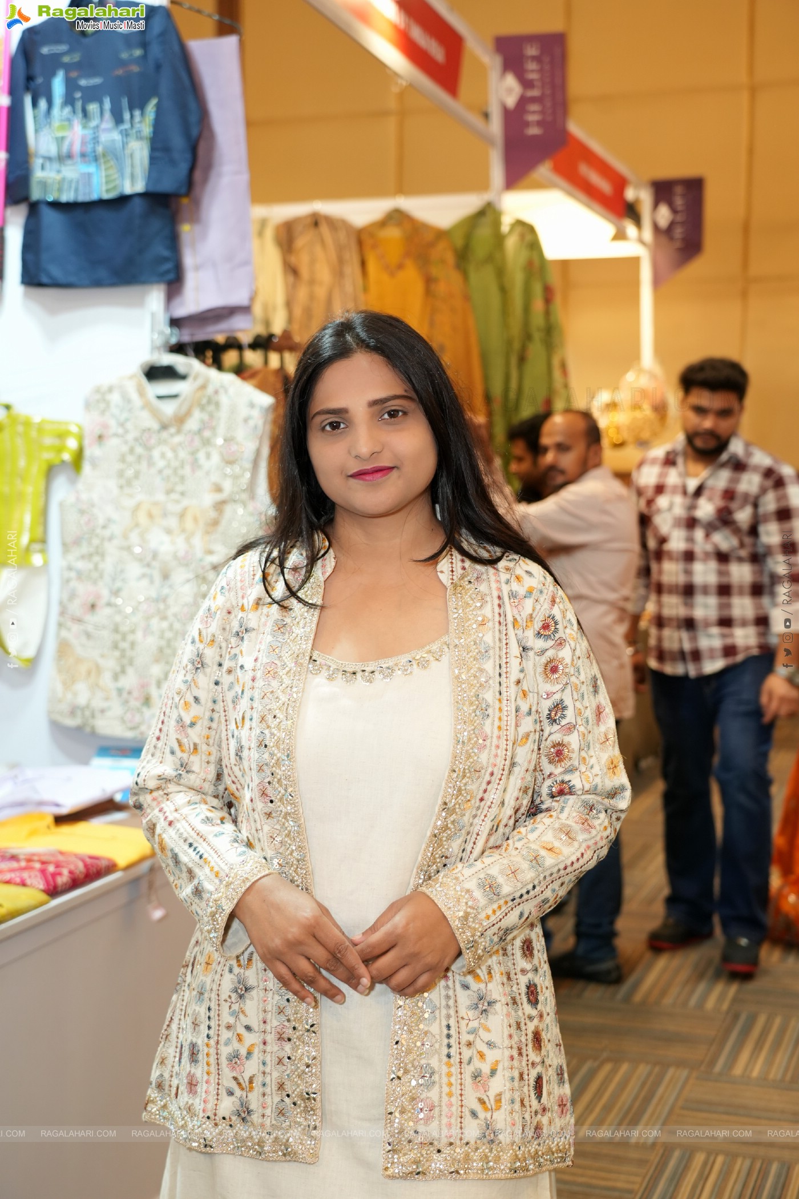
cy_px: 600
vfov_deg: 41.1
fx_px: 1598
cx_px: 400
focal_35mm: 48
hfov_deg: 28.1
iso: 1000
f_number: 4
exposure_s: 1/125
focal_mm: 48
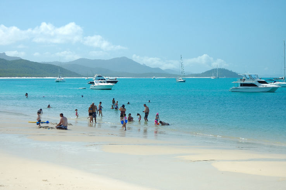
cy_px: 95
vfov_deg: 18.2
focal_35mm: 75
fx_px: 595
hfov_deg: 27.0
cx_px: 143
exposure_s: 1/250
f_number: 7.1
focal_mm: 50
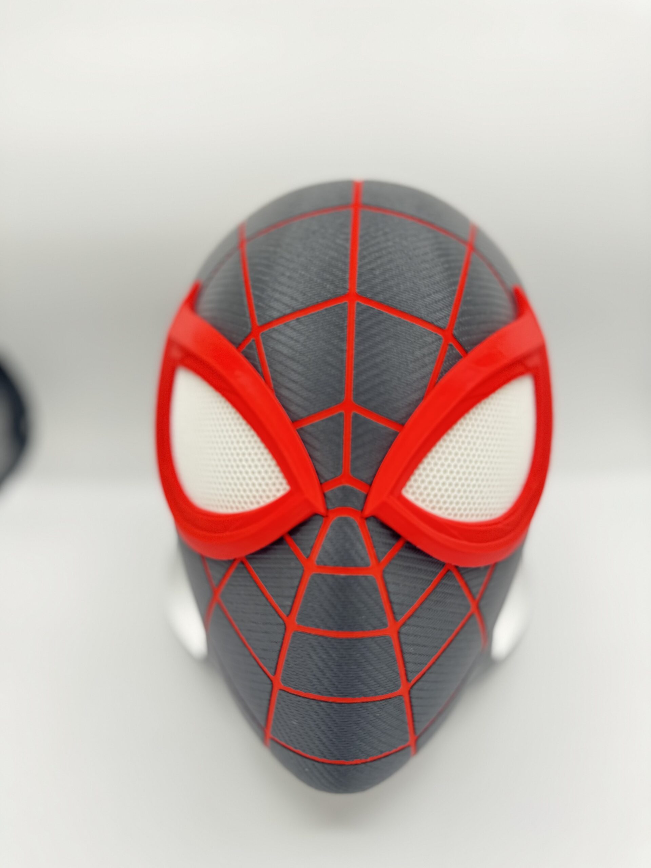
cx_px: 326
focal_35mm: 24
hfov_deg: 56.8
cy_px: 434
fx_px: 602
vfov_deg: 71.6
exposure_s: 1/180
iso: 80
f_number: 1.78
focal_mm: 6.76
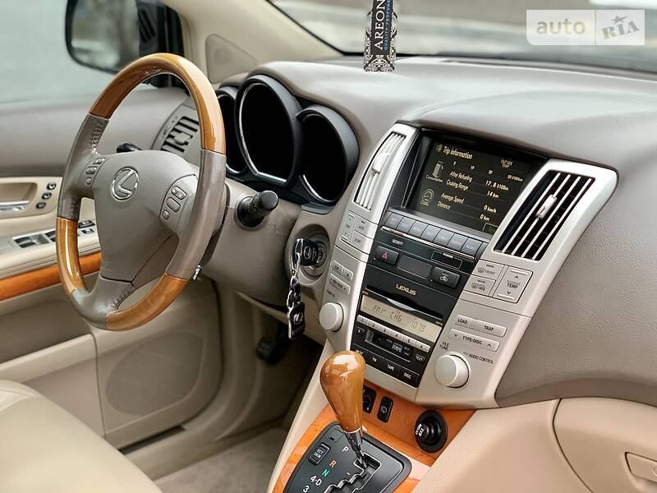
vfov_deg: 28.0
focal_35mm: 52
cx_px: 328
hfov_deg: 36.8
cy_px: 246
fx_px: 987
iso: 125
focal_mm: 6
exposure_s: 1/66
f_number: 2.4
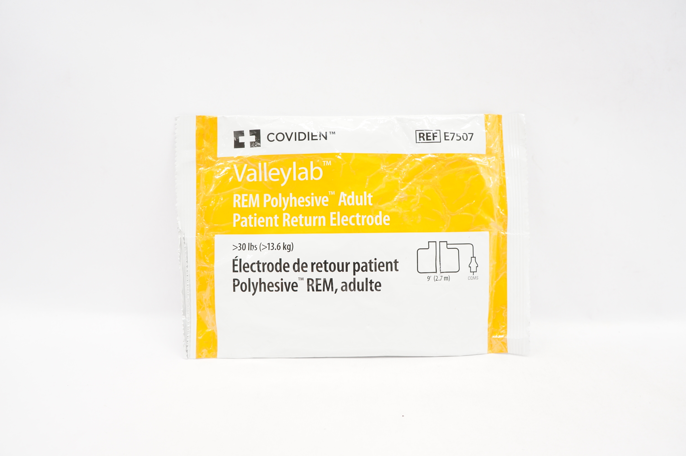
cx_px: 343
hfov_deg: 67.4
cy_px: 228
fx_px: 514
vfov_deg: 47.8
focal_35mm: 27
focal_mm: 18
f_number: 5.6
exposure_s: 1/50
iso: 400
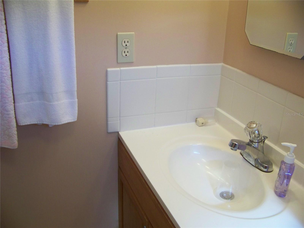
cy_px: 114
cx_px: 152
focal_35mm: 36
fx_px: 316
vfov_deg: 39.7
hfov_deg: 51.4
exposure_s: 1/30
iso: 200
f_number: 2.8
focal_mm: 5.85
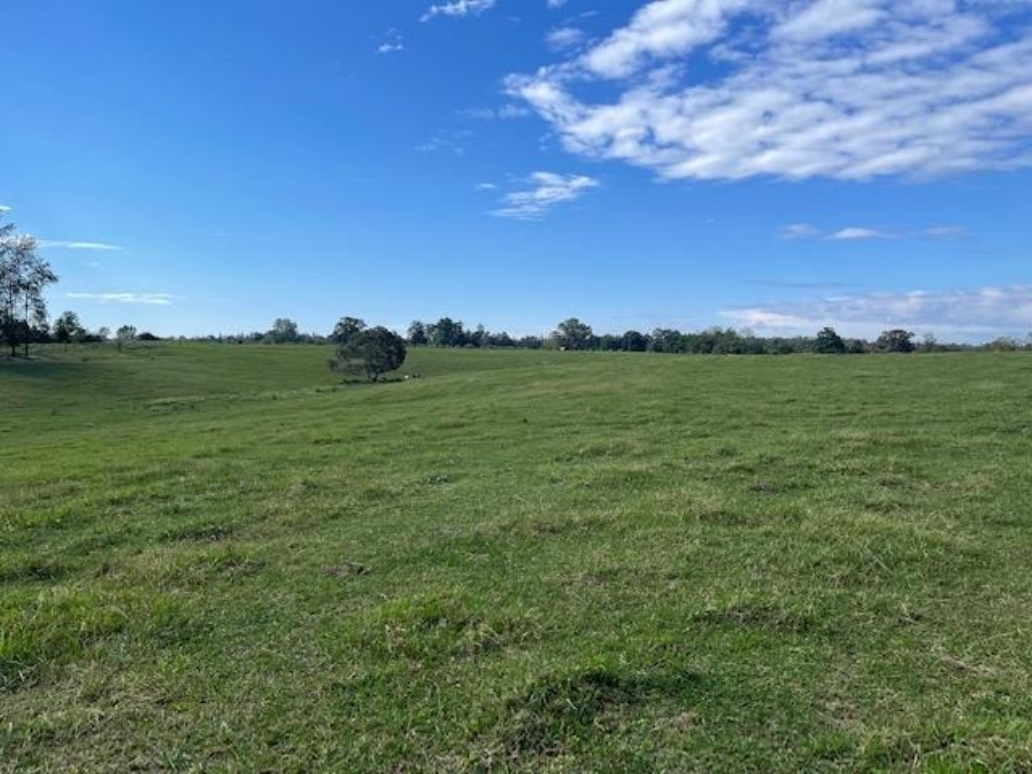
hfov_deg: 67.3
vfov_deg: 53.1
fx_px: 775
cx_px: 516
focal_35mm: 26
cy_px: 387
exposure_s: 1/3922
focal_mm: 5.1
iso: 32
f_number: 1.6
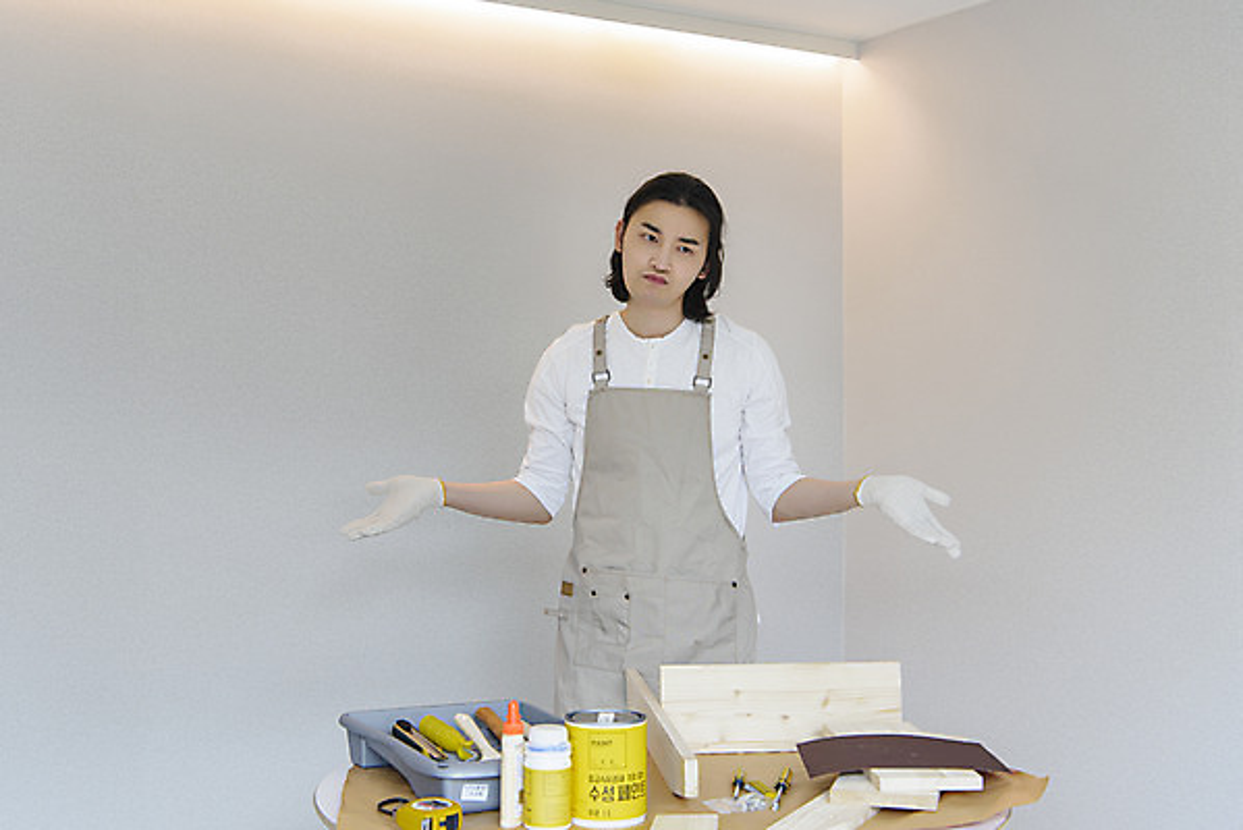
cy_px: 415
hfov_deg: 43.6
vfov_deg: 29.9
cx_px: 622
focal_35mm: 45
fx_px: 1554
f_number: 5.6
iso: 320
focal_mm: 45
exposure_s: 1/125
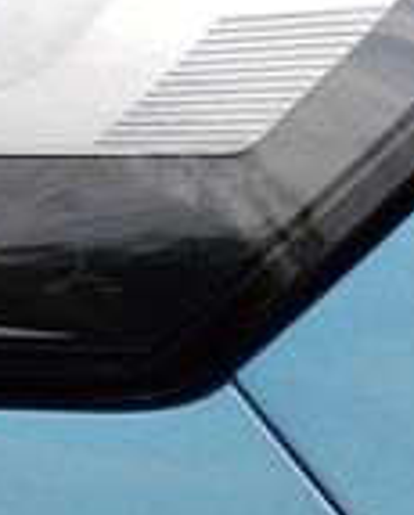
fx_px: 4137
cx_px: -108
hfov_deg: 5.7
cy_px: 112
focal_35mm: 271
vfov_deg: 7.1
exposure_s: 1/1400
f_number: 1.9
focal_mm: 5.52
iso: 100
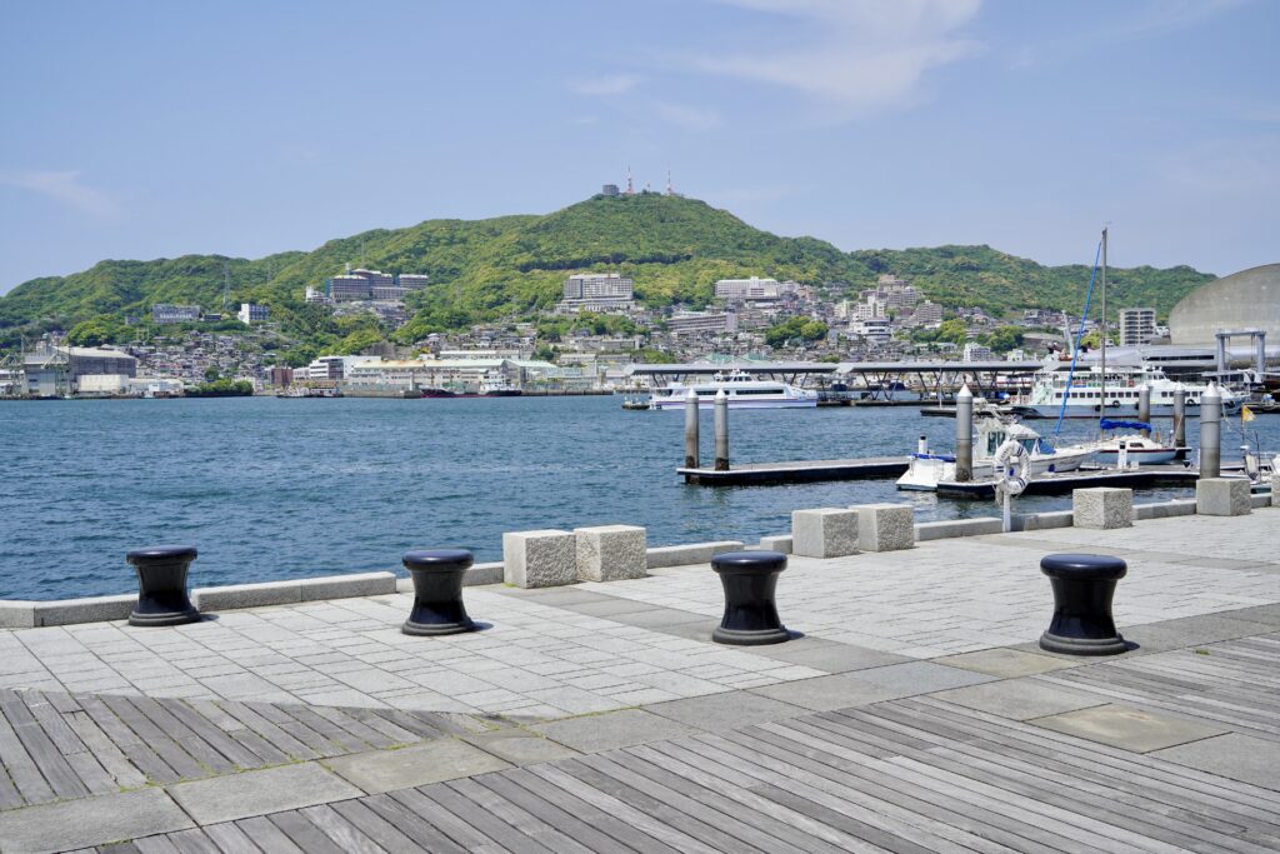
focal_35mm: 35
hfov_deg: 54.4
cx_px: 640
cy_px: 427
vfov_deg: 37.9
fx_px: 1245
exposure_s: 1/320
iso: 100
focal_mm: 35
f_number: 9
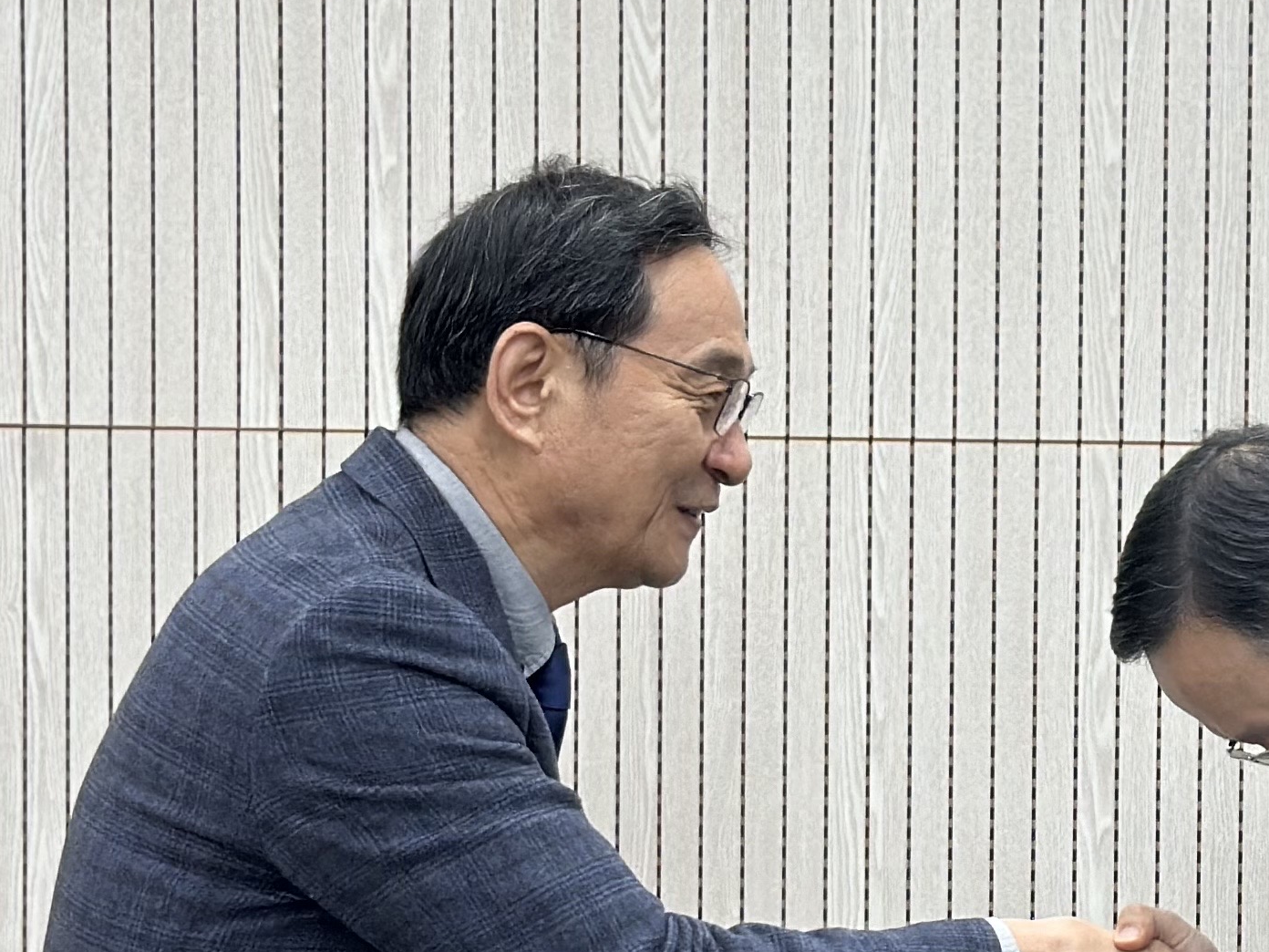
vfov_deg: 10.7
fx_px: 5096
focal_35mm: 139
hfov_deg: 14.0
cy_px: 636
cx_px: 1309
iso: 100
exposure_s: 1/120
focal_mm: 6.86
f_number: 1.78
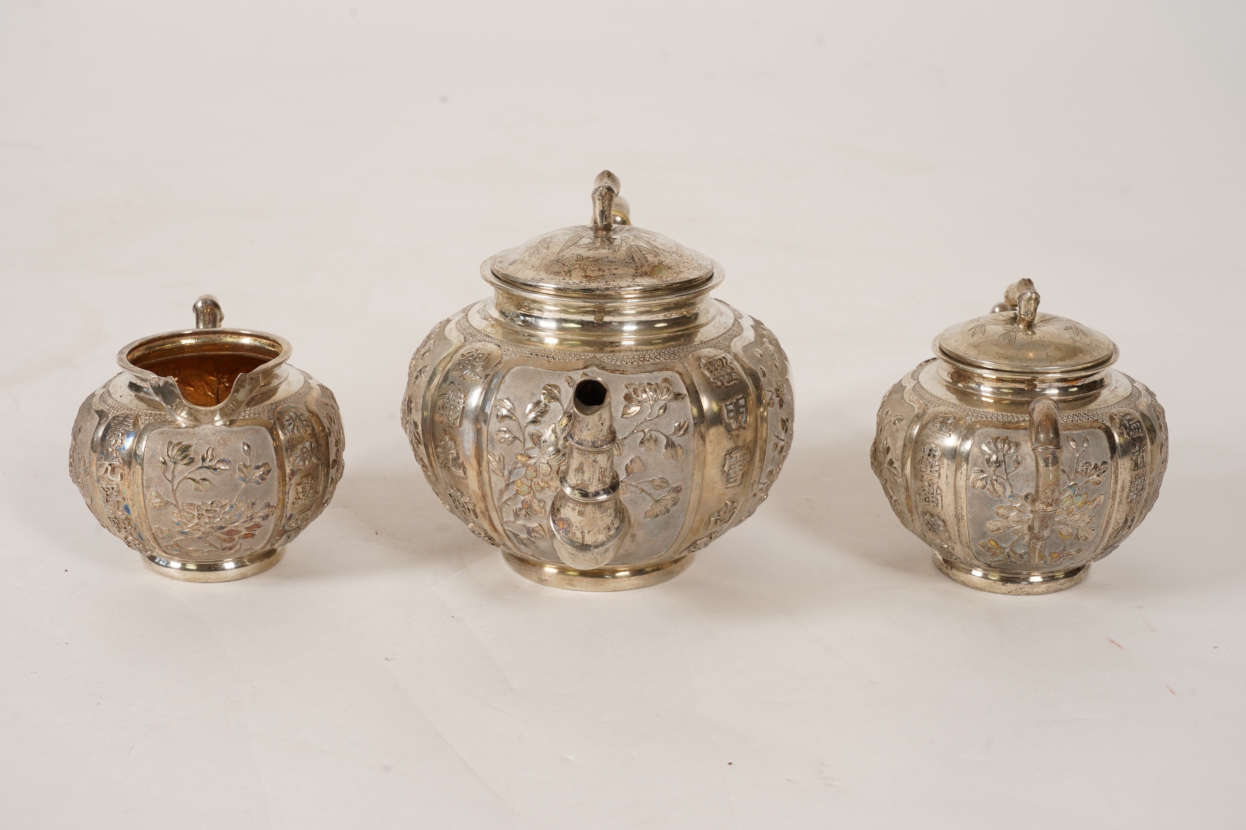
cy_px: 415
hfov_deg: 31.0
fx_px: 2250
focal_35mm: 65
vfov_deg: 20.9
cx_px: 623
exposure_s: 1/125
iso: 500
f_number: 11
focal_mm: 65
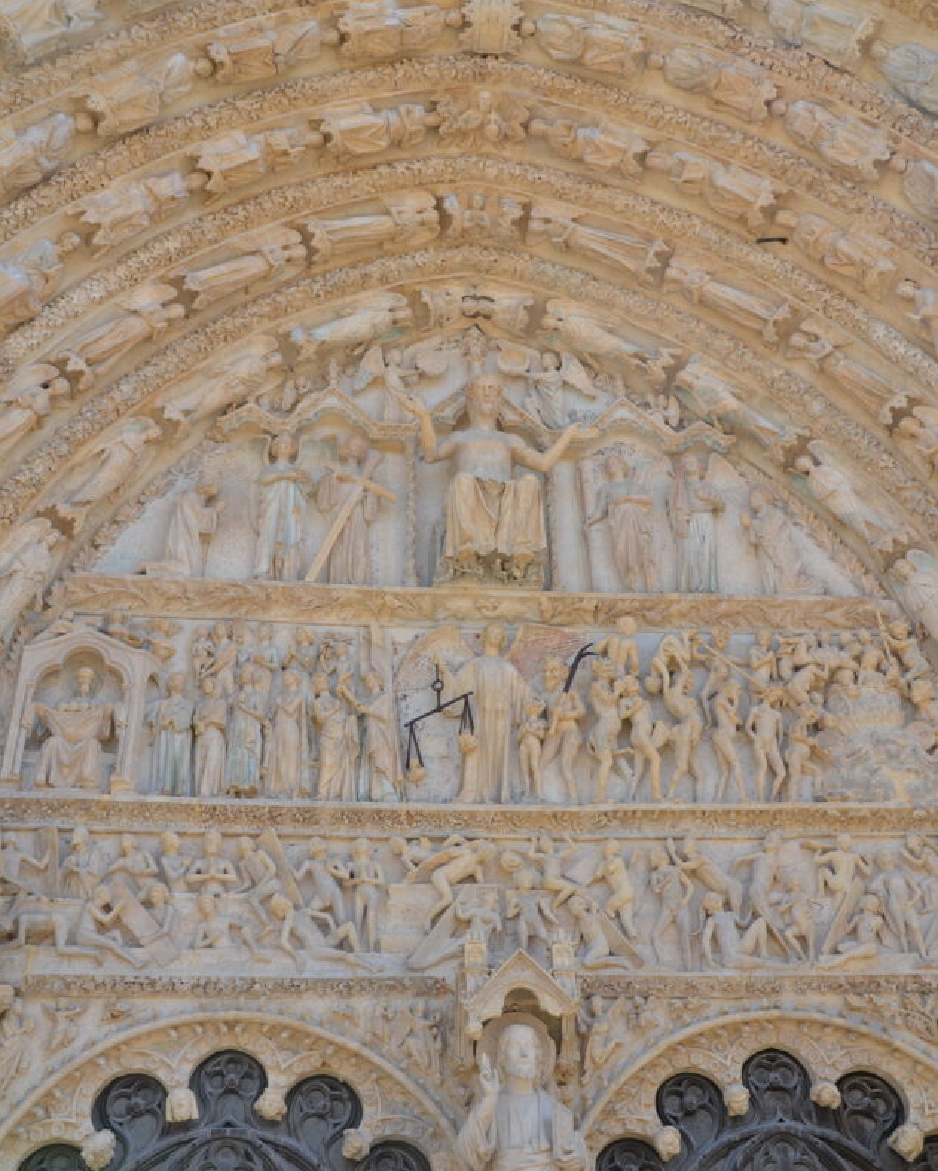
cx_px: 474
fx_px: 1665
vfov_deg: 38.8
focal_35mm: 48
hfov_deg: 31.5
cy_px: 588
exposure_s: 1/125
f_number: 5.6
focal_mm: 28
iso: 100
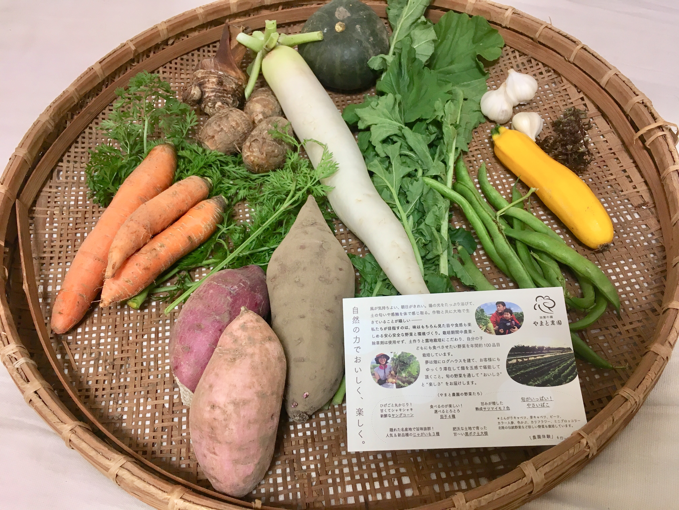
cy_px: 255
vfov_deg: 48.2
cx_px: 340
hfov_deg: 61.7
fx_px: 569
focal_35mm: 29
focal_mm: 4.15
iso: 50
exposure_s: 1/30
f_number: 2.2
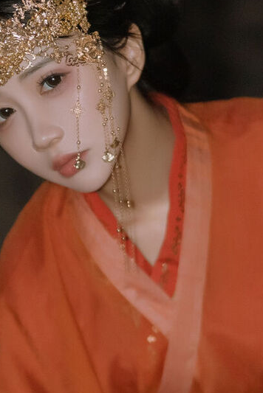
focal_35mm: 251
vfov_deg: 8.2
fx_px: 2747
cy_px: 293
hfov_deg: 5.5
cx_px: 134
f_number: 1.4
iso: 2500
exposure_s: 1/125
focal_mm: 85
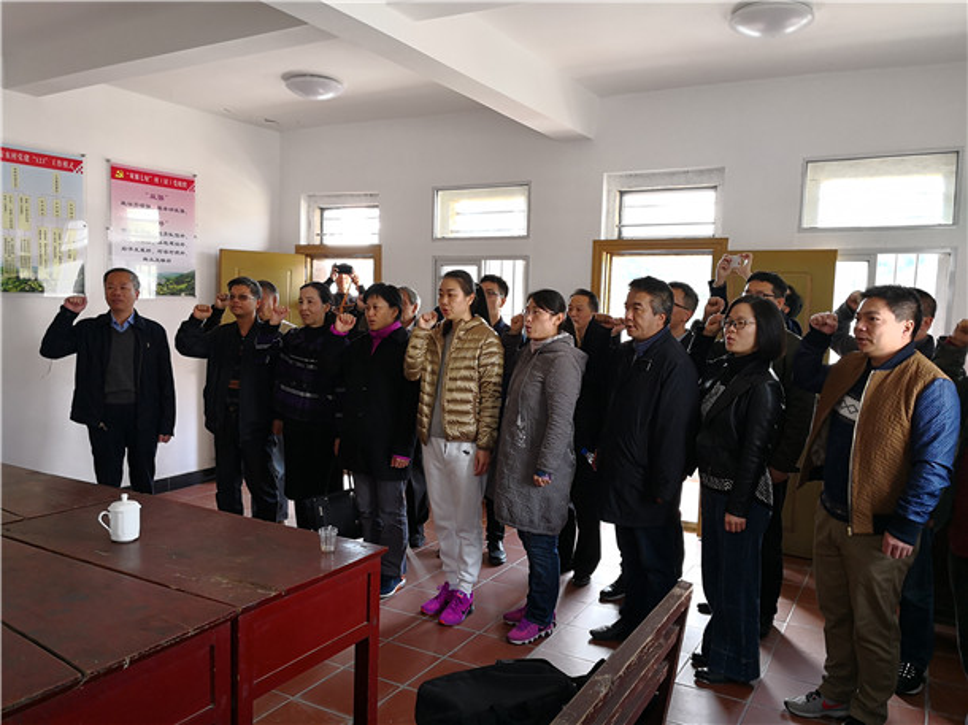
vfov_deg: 51.3
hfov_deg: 65.3
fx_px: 755
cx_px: 484
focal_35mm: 27
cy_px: 362
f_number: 1.6
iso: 80
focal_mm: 3.95
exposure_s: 1/50
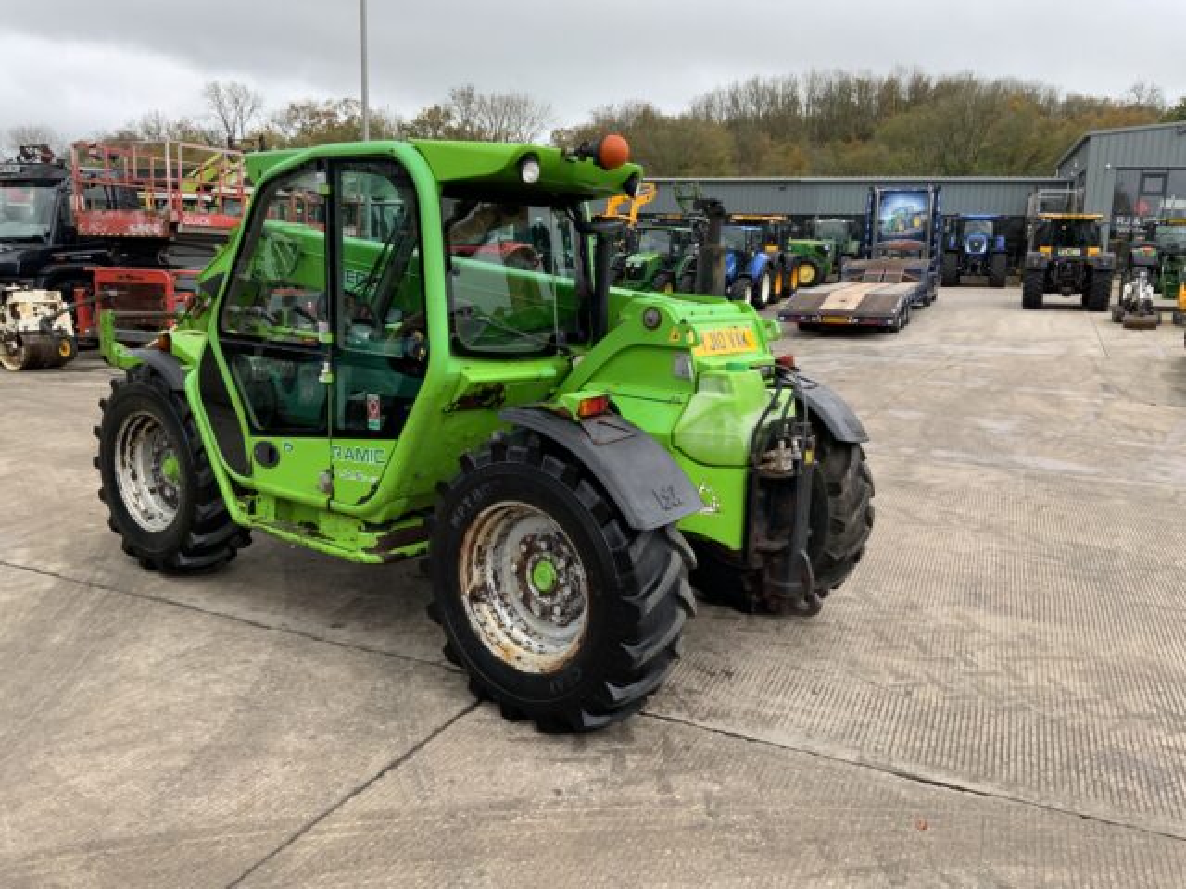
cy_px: 444
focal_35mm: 29
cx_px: 593
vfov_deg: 48.2
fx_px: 994
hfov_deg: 61.7
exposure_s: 1/122
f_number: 1.8
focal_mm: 3
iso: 20
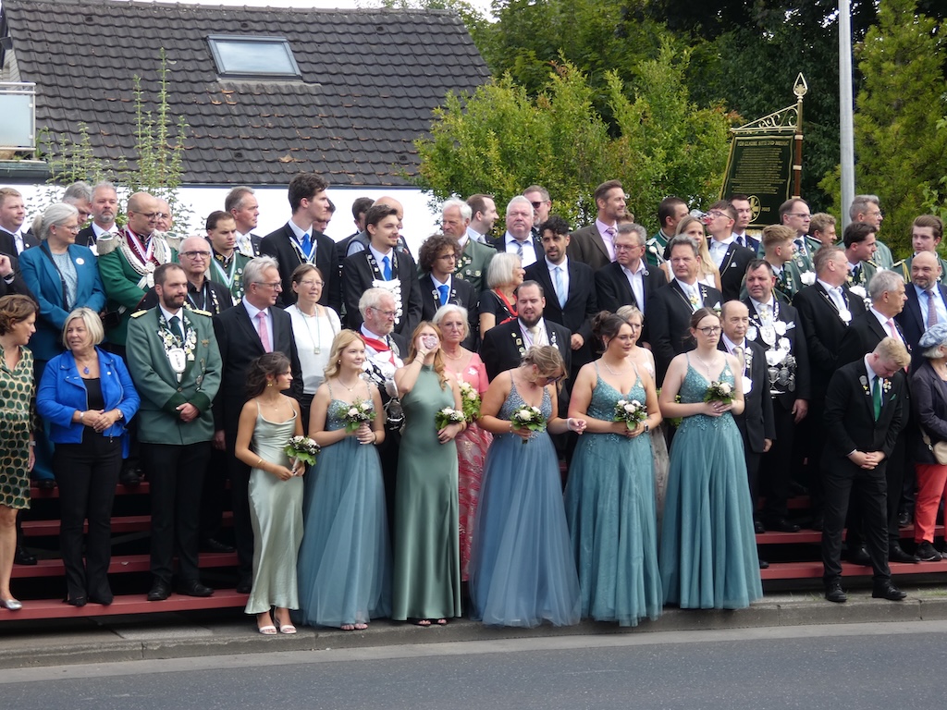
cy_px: 355
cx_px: 474
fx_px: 2462
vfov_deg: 16.4
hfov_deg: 21.8
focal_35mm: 90
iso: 80
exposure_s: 1/125
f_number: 4.7
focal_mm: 16
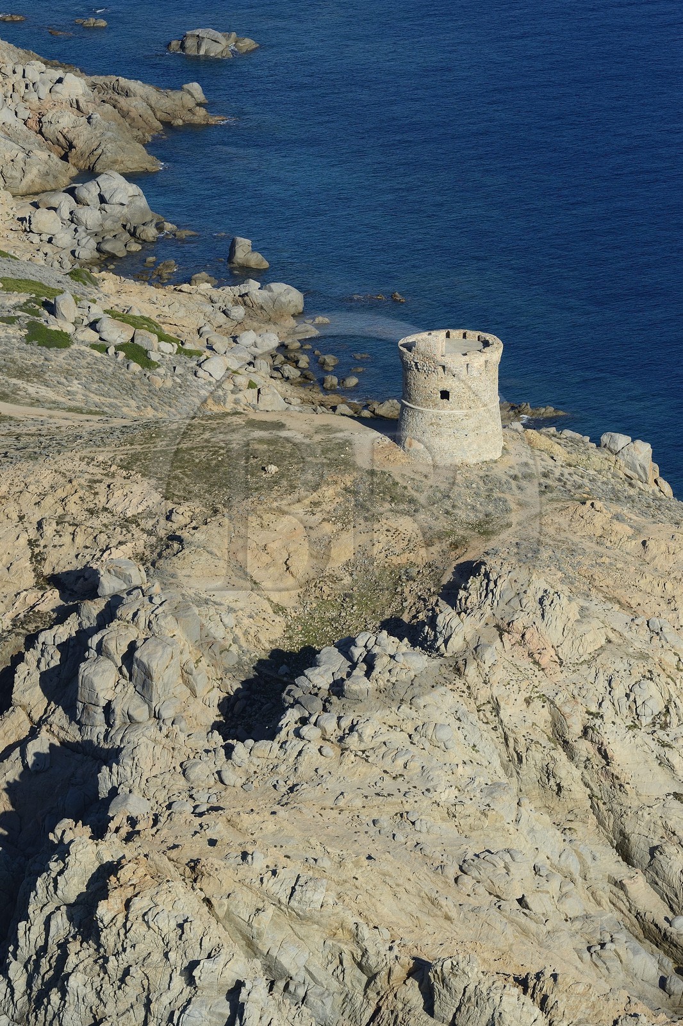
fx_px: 4697
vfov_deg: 12.5
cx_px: 342
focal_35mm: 165
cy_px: 513
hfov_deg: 8.3
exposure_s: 1/1000
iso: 400
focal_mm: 165
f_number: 11
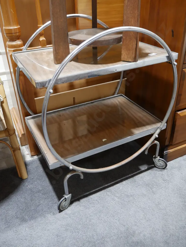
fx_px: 229
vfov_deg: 56.8
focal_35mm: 32
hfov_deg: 44.2
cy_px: 124
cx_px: 93
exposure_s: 1/60
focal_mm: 16
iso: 800
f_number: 3.6
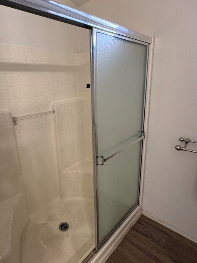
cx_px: 69
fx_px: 159
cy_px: 128
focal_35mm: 21
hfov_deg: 62.2
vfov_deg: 79.0
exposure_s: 1/60
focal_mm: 2.22
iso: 320
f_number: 2.2
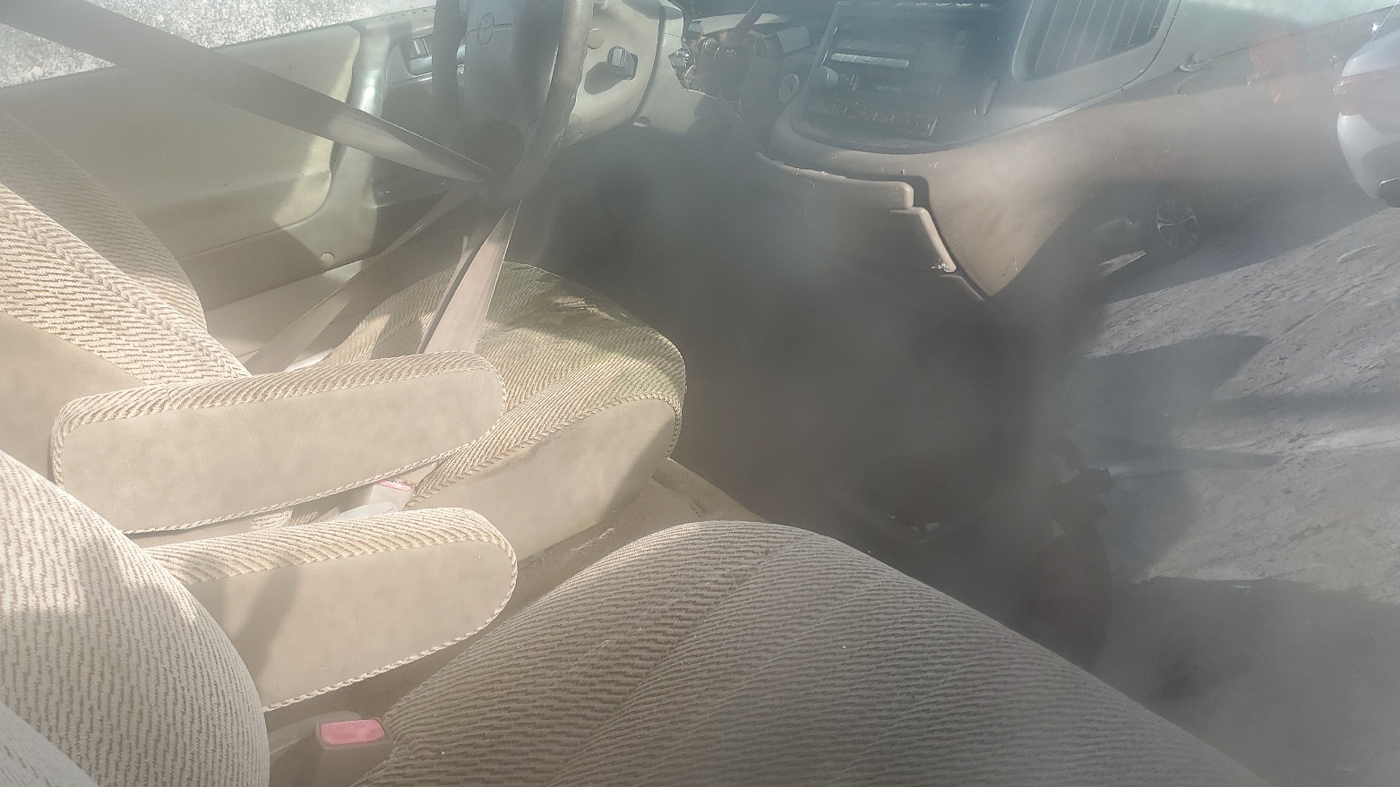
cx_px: 692
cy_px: 363
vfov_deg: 40.1
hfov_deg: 66.1
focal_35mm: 29
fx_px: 1076
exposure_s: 1/385
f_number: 1.5
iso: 50
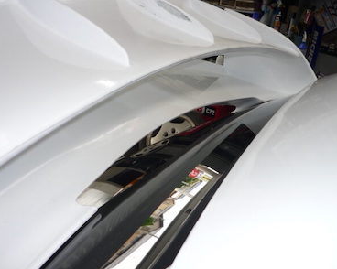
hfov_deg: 51.5
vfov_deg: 42.2
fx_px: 349
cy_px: 136
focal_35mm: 35
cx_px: 163
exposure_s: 1/80
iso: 100
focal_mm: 5.5
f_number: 2.8
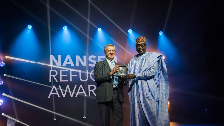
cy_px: 73
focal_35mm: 31
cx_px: 112
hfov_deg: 62.6
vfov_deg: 37.7
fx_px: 184
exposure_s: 1/400
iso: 1600
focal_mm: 29
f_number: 8
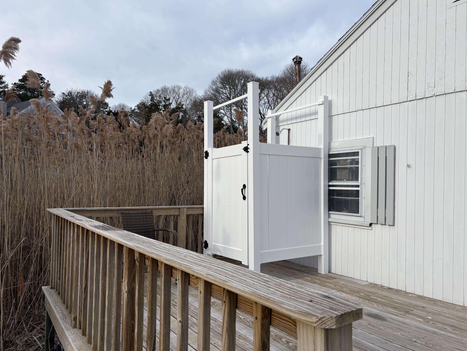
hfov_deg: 65.3
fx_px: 364
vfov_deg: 51.4
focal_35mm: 27
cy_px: 177
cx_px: 239
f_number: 1.6
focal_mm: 5.96
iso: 50
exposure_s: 1/3448
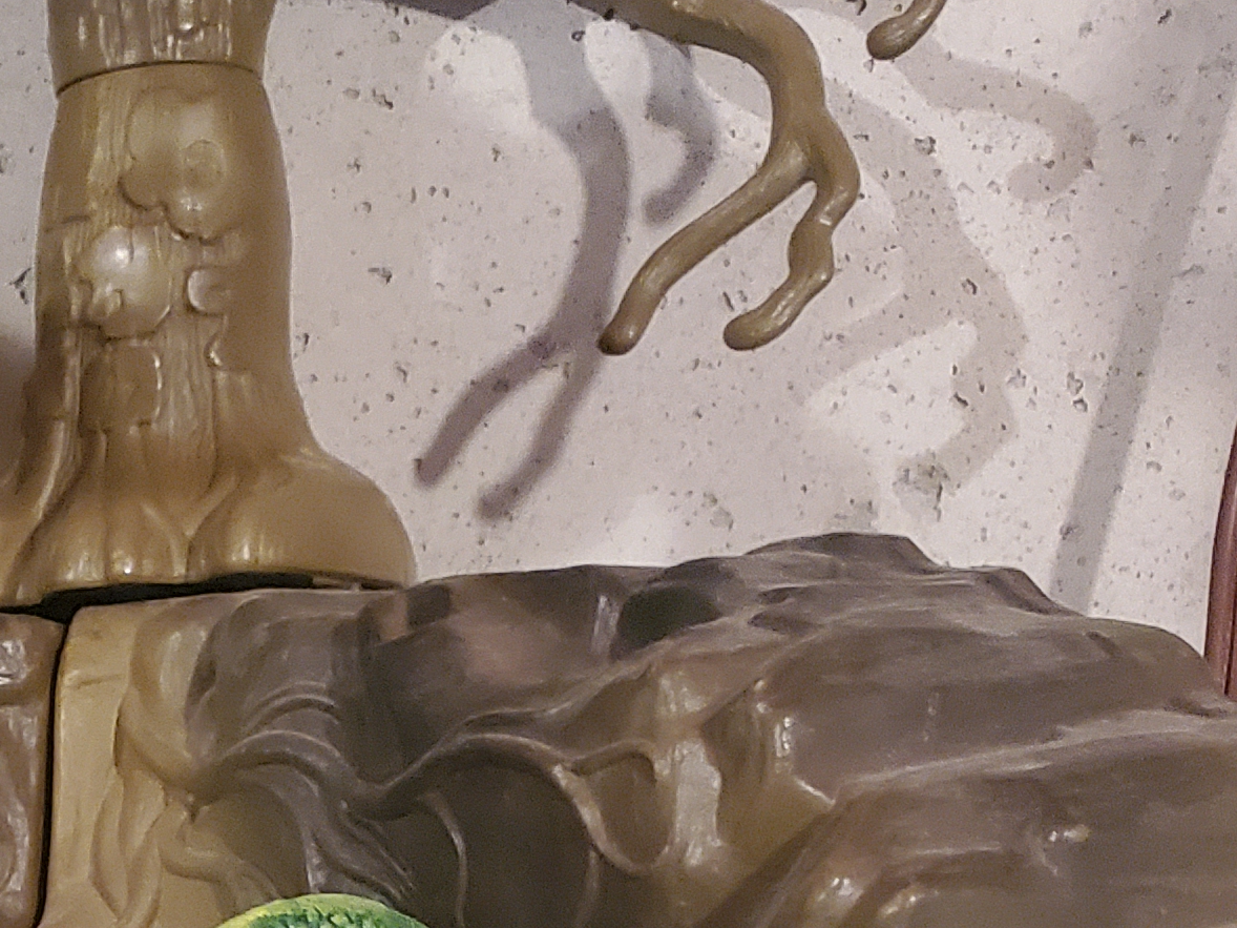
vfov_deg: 15.1
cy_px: 1498
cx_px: -441
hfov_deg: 19.9
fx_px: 3180
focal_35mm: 89
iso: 640
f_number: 1.5
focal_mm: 4.3
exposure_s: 1/30
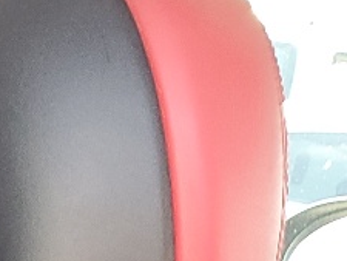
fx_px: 1855
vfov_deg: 7.1
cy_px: 825
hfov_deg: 8.9
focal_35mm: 185
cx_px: -662
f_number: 1.5
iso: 65
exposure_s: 1/120
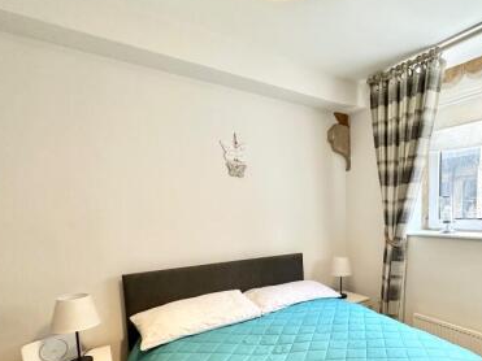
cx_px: 340
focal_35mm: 22
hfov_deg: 72.9
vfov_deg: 59.5
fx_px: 306
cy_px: 243
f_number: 2.2
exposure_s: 1/50
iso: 200
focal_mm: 2.22
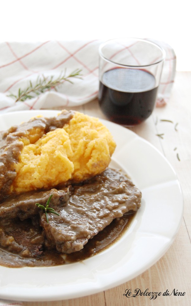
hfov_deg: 20.9
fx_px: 517
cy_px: 154
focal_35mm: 62
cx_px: 91
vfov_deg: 33.0
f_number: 5
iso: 800
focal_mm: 40
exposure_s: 1/60
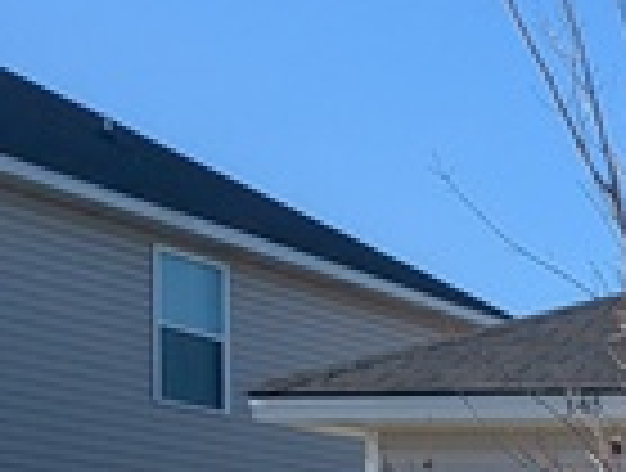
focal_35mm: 92
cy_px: 697
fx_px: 1668
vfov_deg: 15.0
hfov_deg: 14.2
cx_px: 1513
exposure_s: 1/1475
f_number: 2.2
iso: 48
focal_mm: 2.35
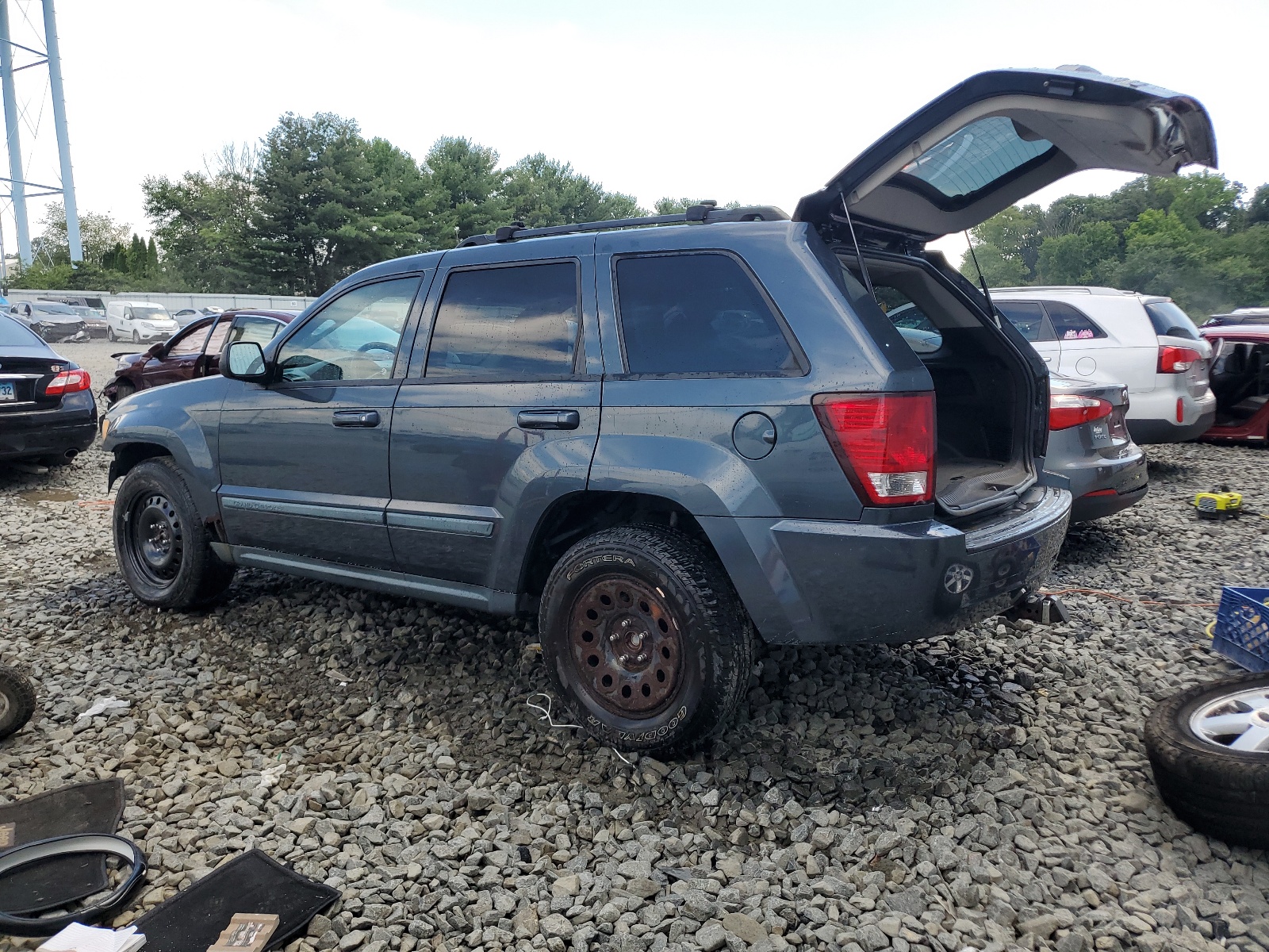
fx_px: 953
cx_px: 634
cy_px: 476
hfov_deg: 67.3
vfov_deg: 53.1
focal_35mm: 26
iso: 50
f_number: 1.5
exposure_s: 1/1111
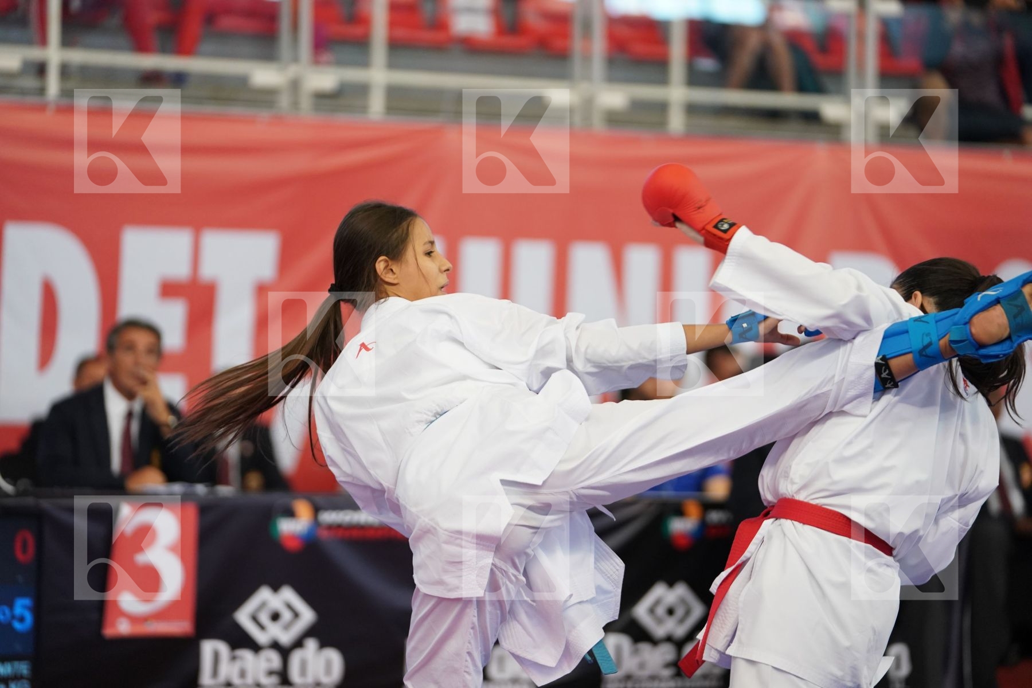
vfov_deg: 9.3
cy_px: 344
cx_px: 516
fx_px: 4242
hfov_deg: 13.9
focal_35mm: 148
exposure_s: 1/1000
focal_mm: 148
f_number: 2.8
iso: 2000
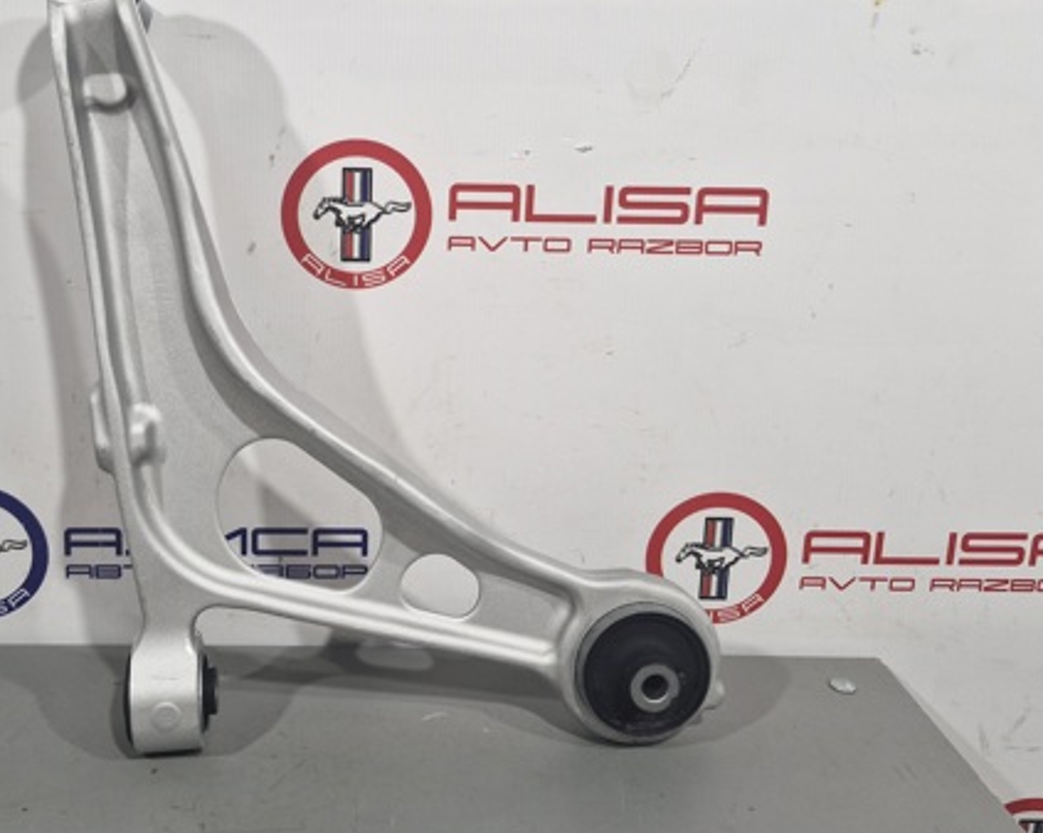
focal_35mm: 34
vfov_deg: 43.0
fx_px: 1049
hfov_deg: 52.2
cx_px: 382
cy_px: 311
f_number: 1.8
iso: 200
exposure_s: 1/100
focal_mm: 5.54
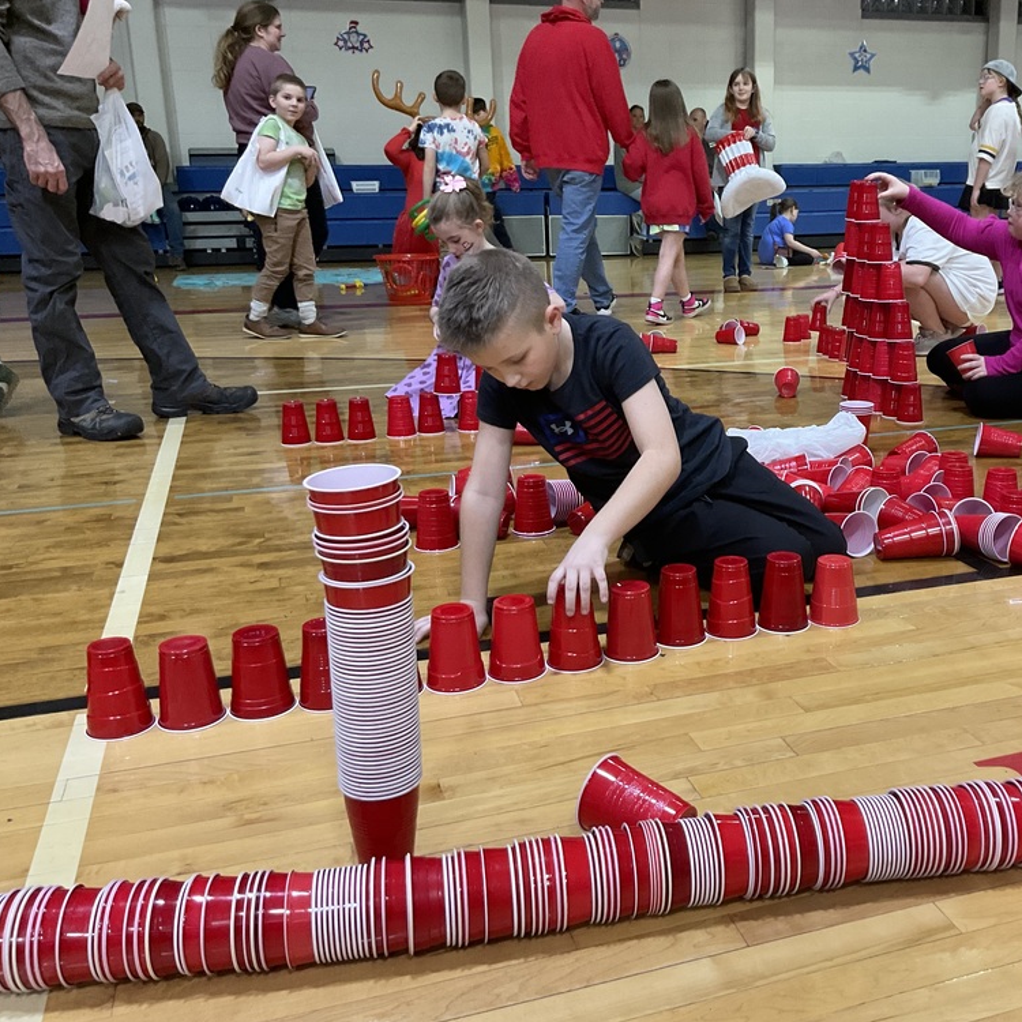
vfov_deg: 47.2
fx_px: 1169
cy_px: 501
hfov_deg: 46.5
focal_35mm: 35
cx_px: 684
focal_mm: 3
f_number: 1.8
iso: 160
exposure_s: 1/60
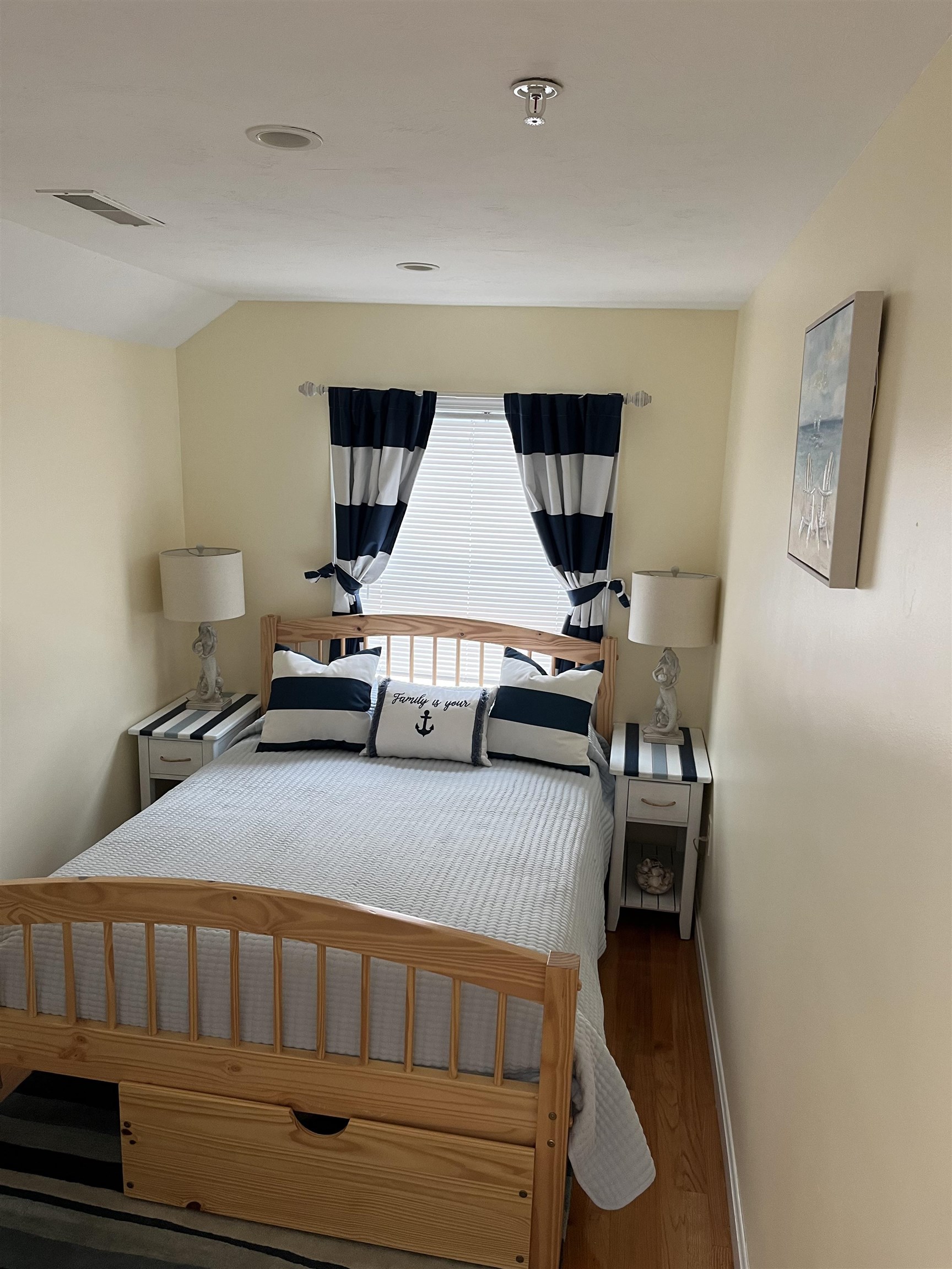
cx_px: 476
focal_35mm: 26
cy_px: 634
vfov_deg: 67.3
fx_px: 953
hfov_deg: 53.1
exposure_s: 1/71
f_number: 1.6
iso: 125
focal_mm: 5.1
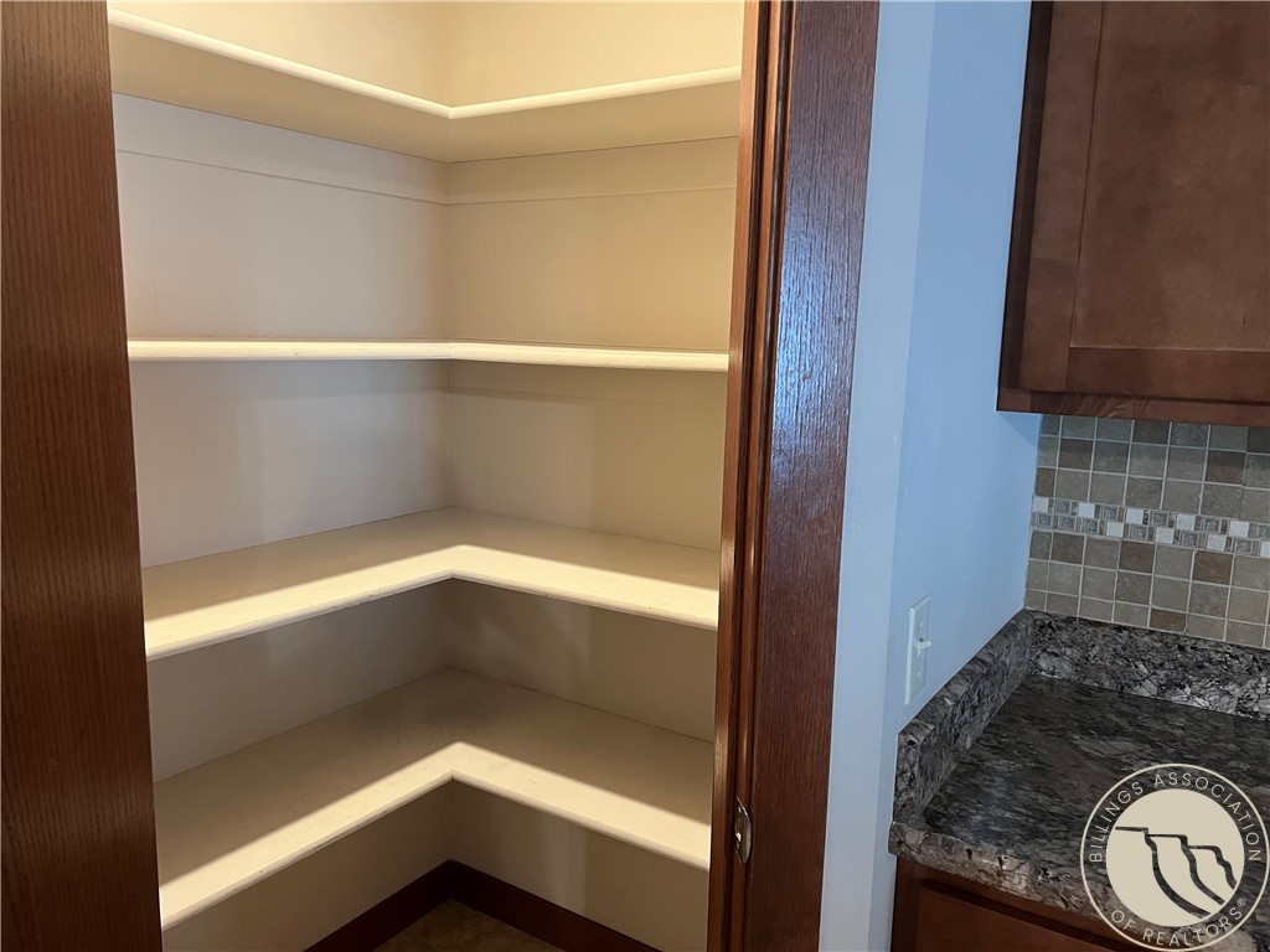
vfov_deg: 53.1
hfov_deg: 67.3
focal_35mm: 26
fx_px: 954
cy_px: 476
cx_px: 635
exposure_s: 1/60
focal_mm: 5.7
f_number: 1.5
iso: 400
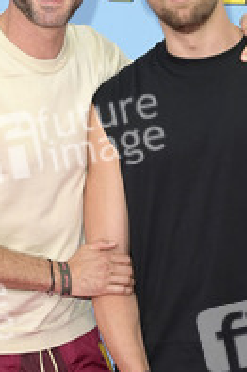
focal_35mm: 152
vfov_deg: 13.5
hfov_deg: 9.0
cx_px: 123
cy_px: 234
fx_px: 1567
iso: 640
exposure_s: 1/125
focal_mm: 75
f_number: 6.3
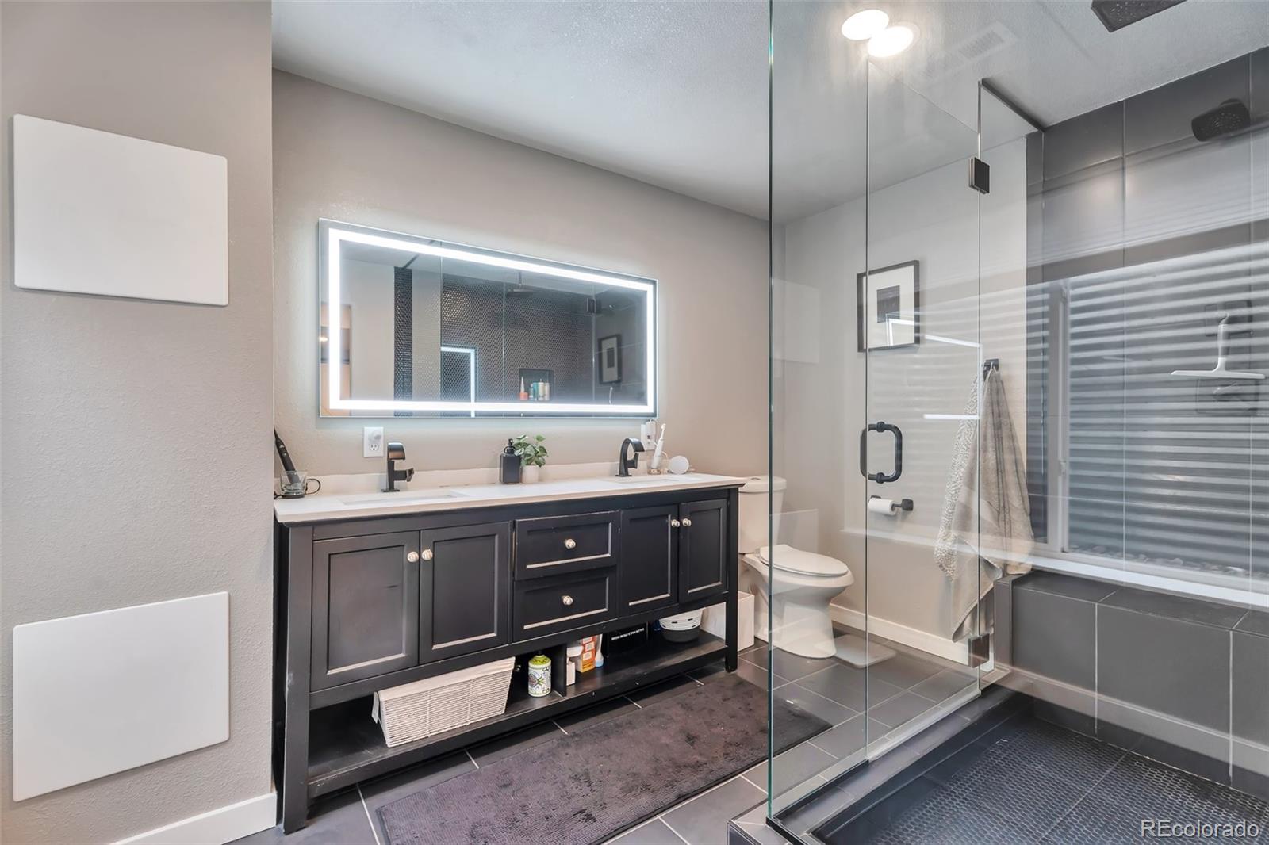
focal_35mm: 16
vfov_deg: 73.7
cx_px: 634
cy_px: 422
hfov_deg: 96.7
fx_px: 564
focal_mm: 16
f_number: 8
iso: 400
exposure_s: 1/8
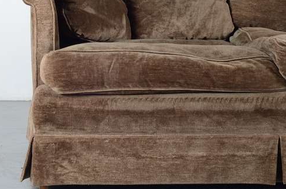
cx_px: 76
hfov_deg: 17.0
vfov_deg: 11.3
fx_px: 951
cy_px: 52
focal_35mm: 120
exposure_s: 1/125
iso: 100
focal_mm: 50
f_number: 5.6
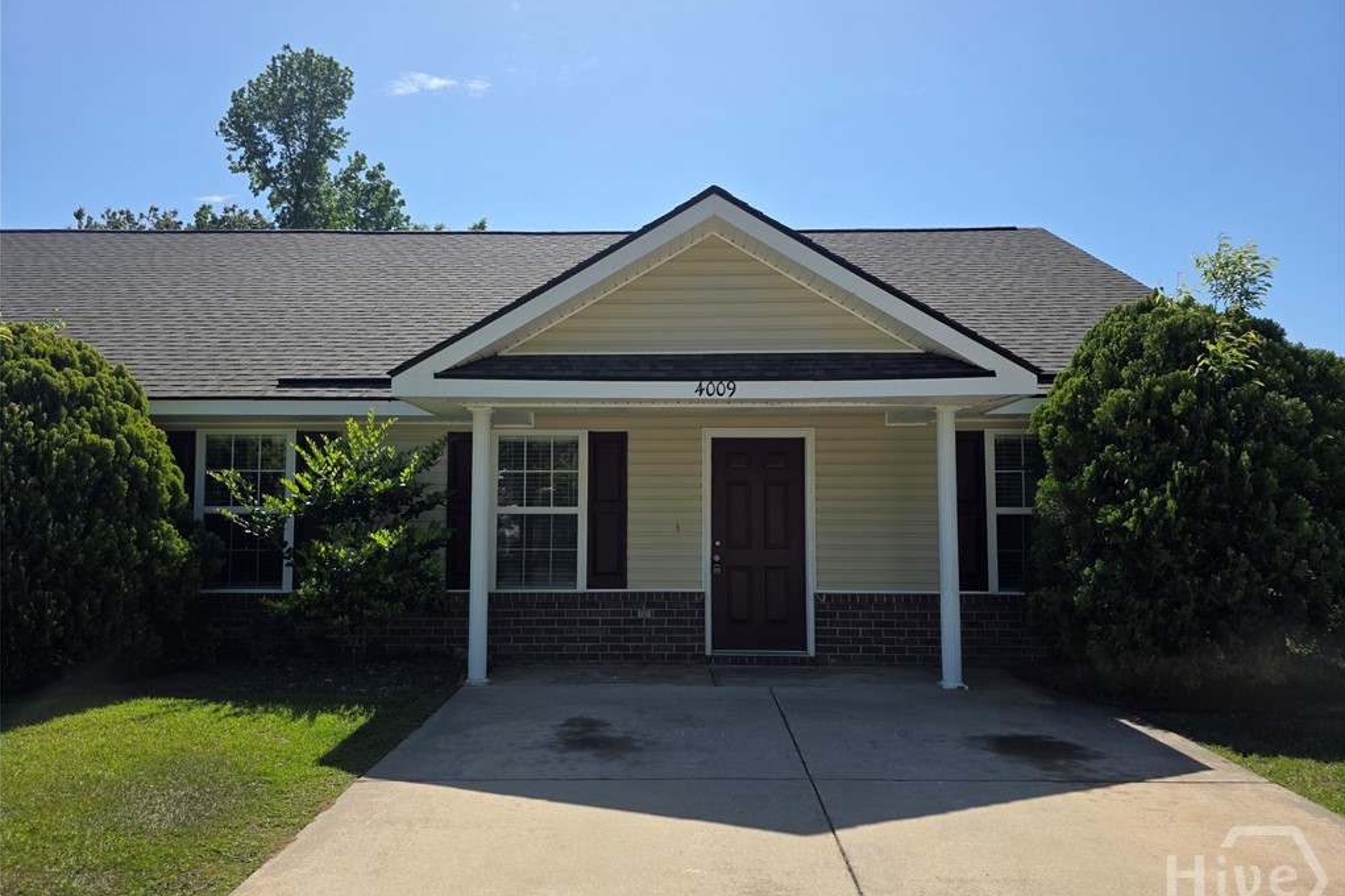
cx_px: 673
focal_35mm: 24
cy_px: 476
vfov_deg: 53.1
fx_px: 896
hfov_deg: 73.8
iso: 80
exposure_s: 1/5153
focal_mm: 6.3
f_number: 1.7
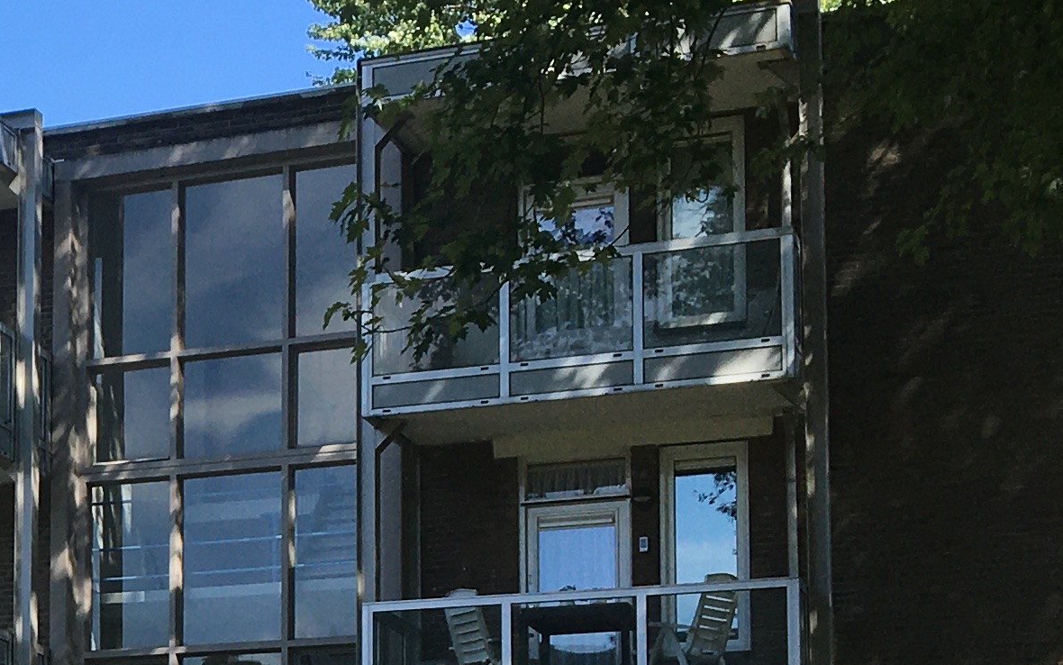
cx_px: -291
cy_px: 787
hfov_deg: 18.5
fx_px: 3042
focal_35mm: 105
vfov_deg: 12.2
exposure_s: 1/705
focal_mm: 4.15
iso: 25
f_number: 2.2
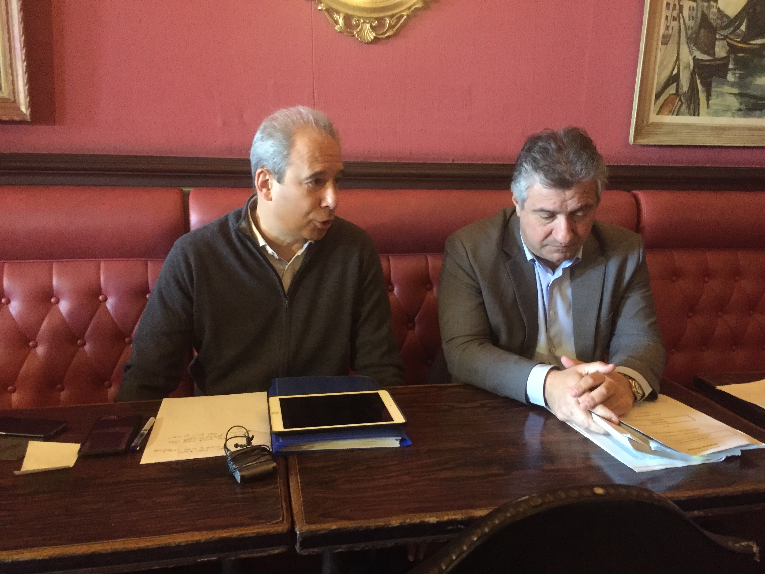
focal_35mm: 29
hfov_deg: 61.7
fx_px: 641
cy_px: 287
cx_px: 382
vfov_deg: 48.2
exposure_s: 1/17
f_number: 2.2
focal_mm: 4.15
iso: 400
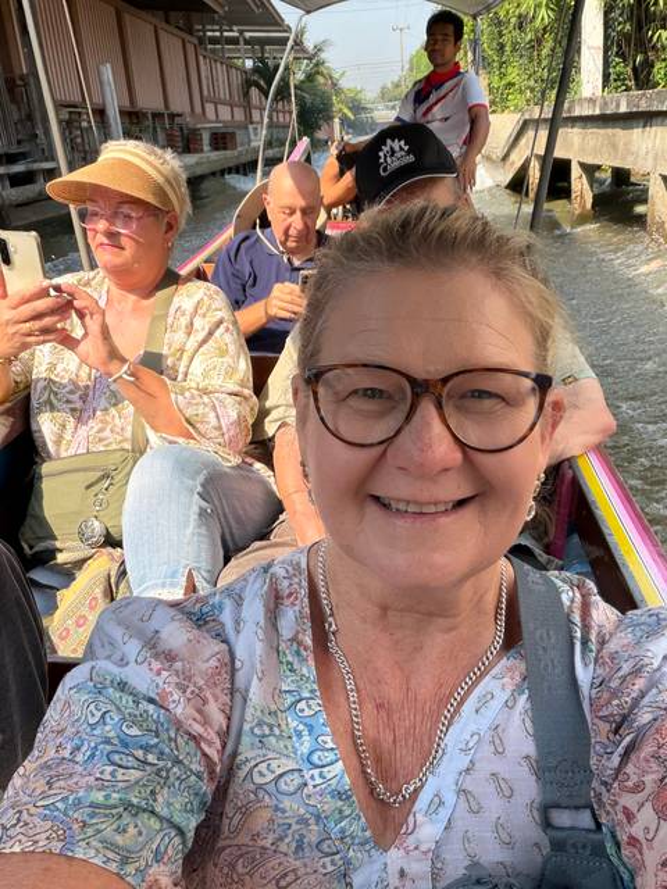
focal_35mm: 30
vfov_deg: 60.0
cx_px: 334
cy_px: 444
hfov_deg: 46.8
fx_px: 771
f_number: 1.9
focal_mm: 2.71
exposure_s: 1/246
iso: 32
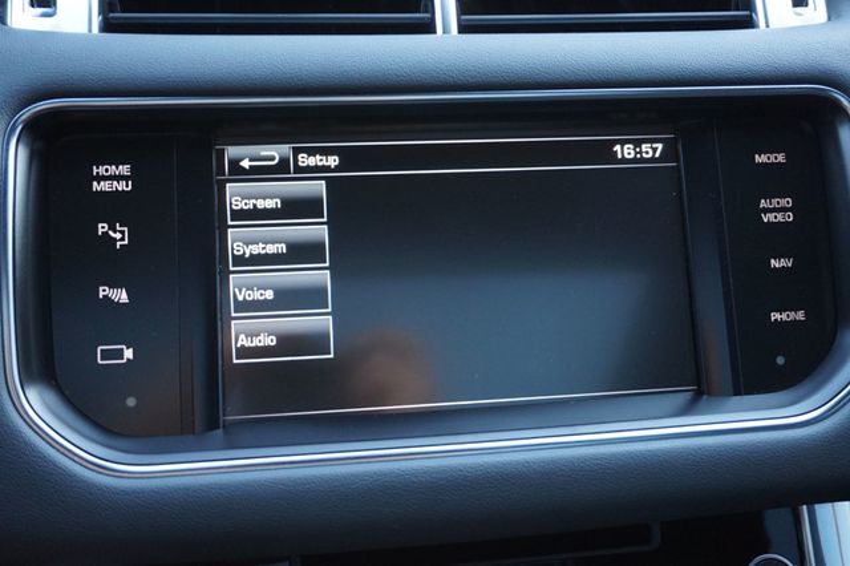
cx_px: 425
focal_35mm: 38
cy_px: 283
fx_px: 885
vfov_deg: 35.5
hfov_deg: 51.3
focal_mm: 25
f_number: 4.5
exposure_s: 1/60
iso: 1000
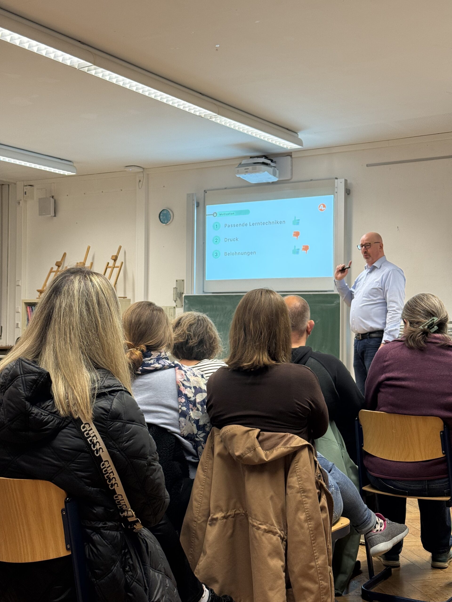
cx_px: 226
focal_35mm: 48
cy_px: 301
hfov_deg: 30.3
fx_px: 836
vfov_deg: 39.7
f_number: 1.78
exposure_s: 1/50
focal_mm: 6.76
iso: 100
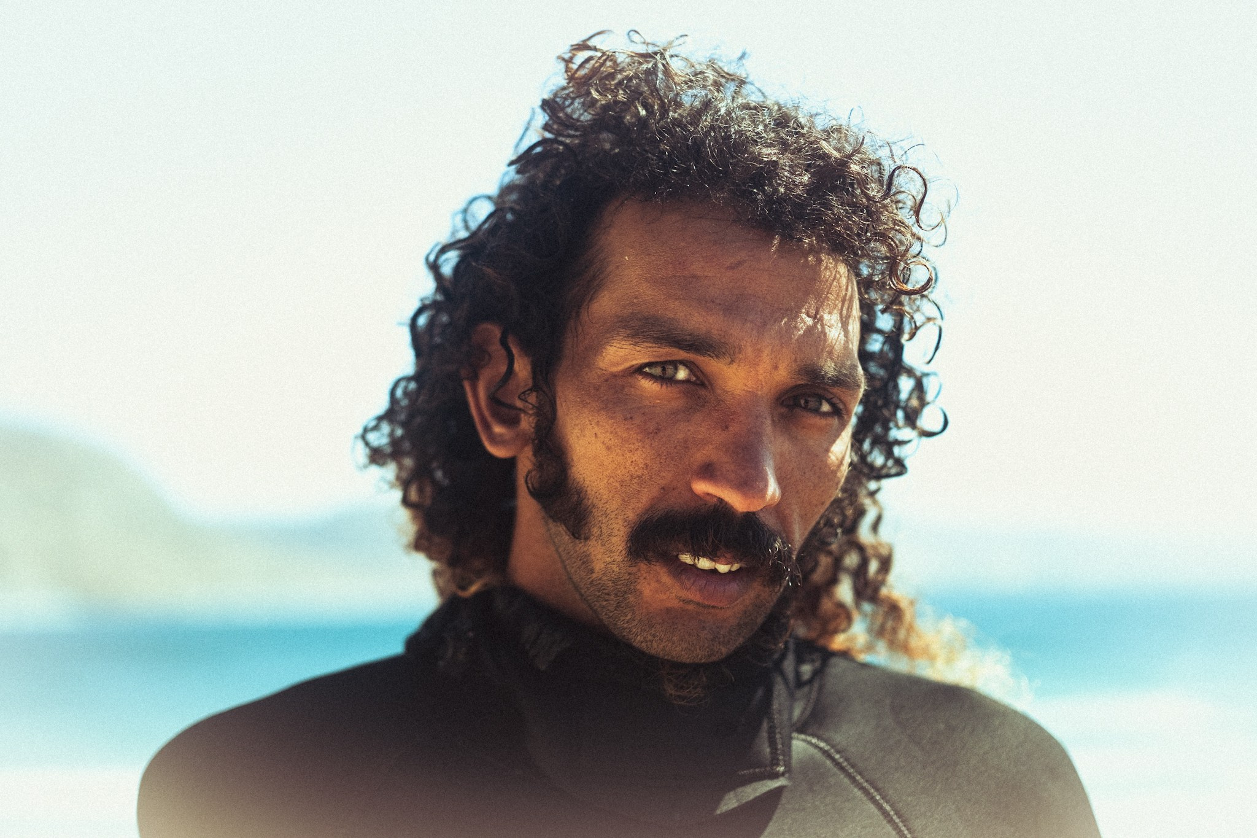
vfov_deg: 27.0
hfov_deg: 39.6
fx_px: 1746
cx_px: 628
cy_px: 419
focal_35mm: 50
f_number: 1.4
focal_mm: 33
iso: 500
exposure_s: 1/8000
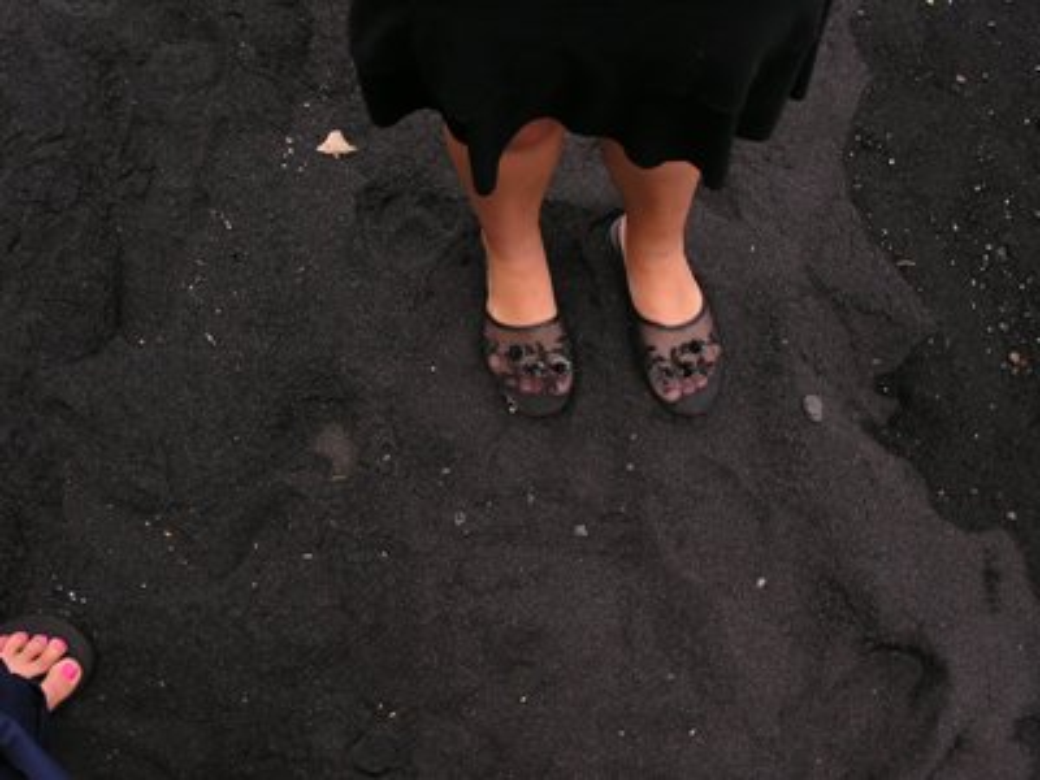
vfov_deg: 37.7
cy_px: 390
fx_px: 1142
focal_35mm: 38
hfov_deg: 49.0
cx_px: 520
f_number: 2.8
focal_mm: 7.8
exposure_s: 1/750
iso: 100
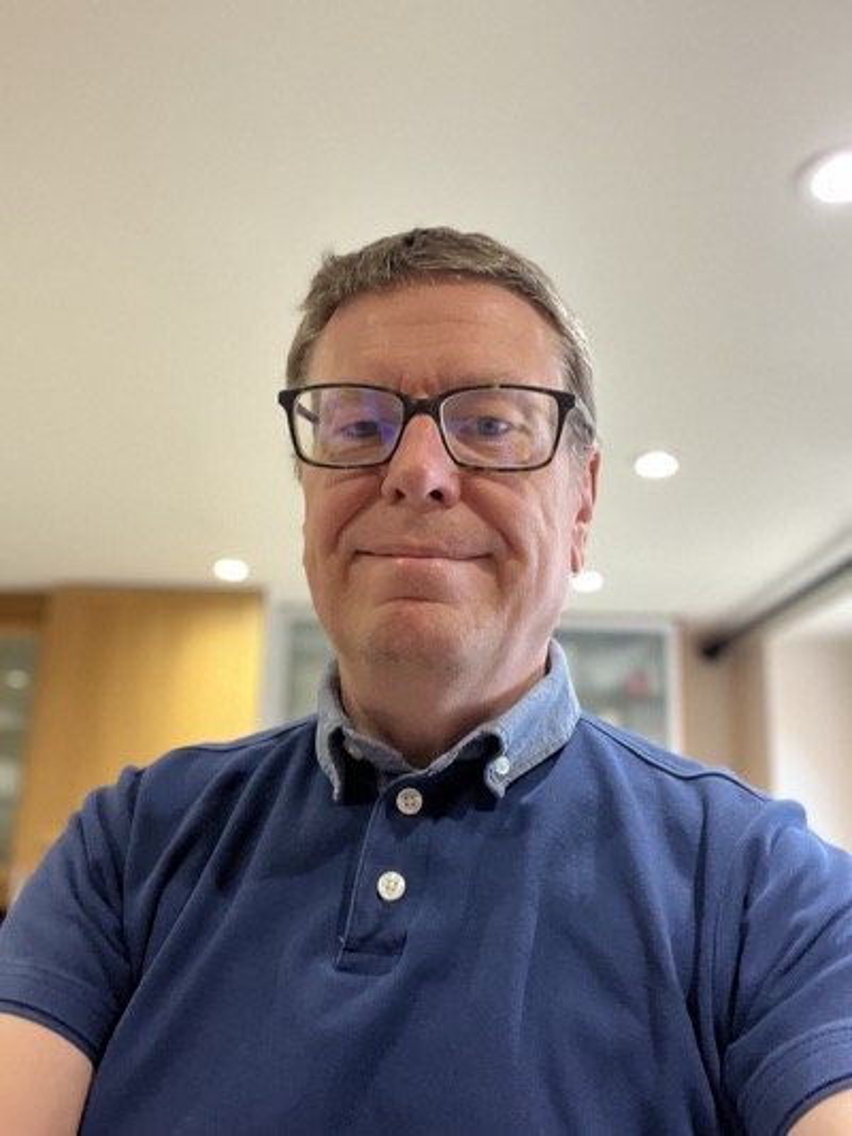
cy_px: 568
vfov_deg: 60.0
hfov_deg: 46.8
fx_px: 984
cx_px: 426
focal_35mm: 30
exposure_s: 1/43
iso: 400
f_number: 2.2
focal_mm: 2.71
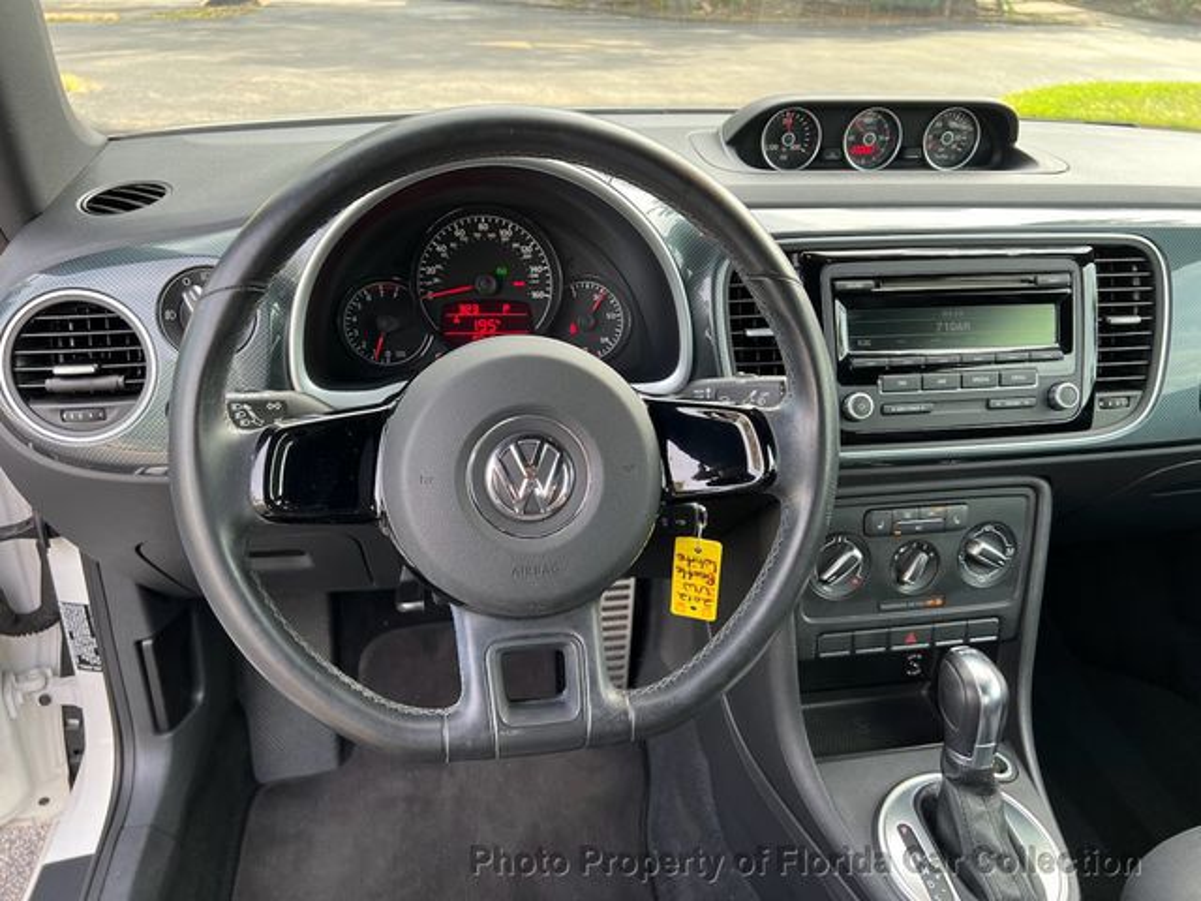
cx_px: 600
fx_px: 902
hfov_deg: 67.3
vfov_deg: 53.1
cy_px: 450
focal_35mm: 26
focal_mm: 5.7
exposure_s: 1/161
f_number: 1.5
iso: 50
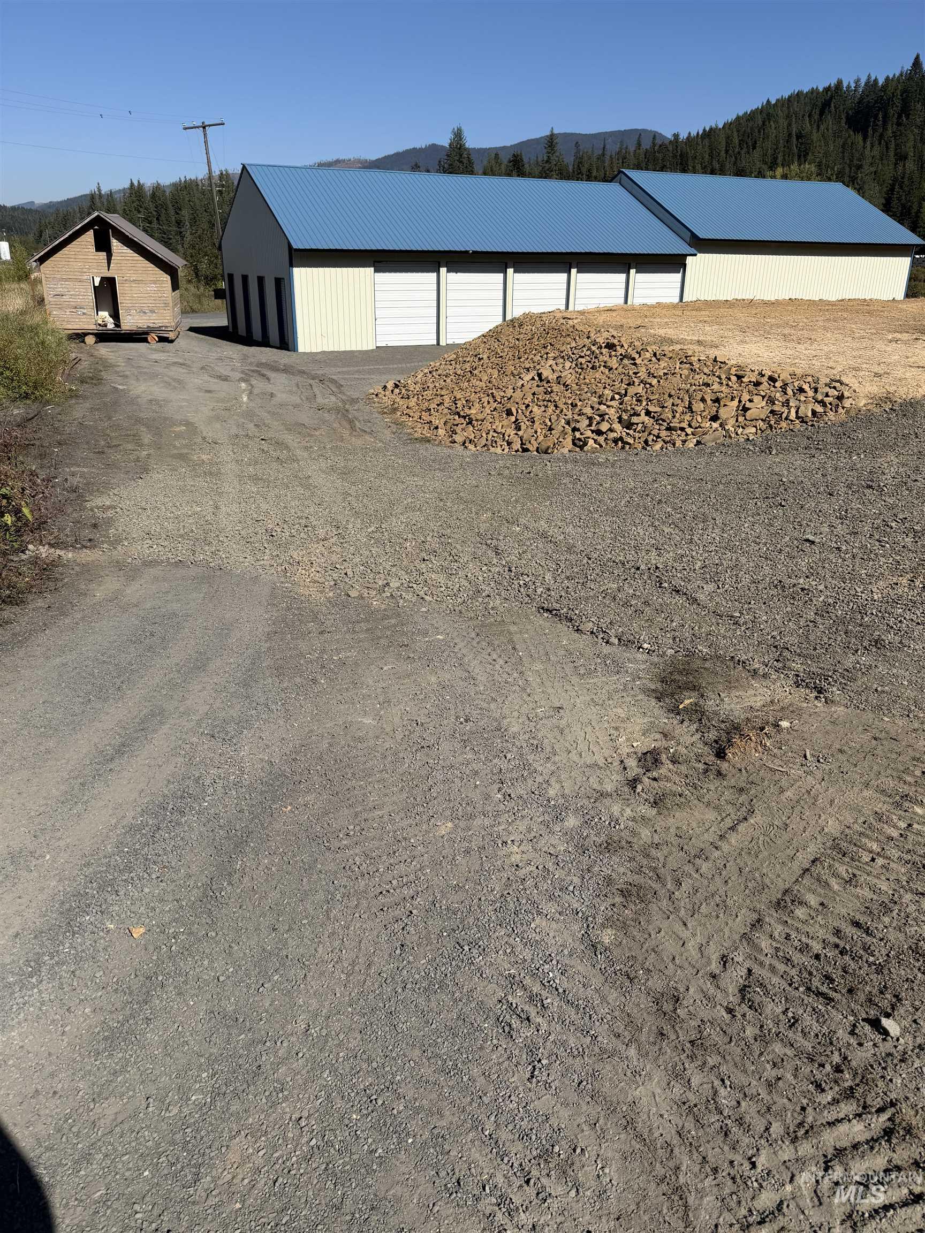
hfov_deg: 56.8
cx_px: 462
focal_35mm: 24
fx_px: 855
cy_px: 616
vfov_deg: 71.6
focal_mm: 6.76
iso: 80
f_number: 1.78
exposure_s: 1/6173
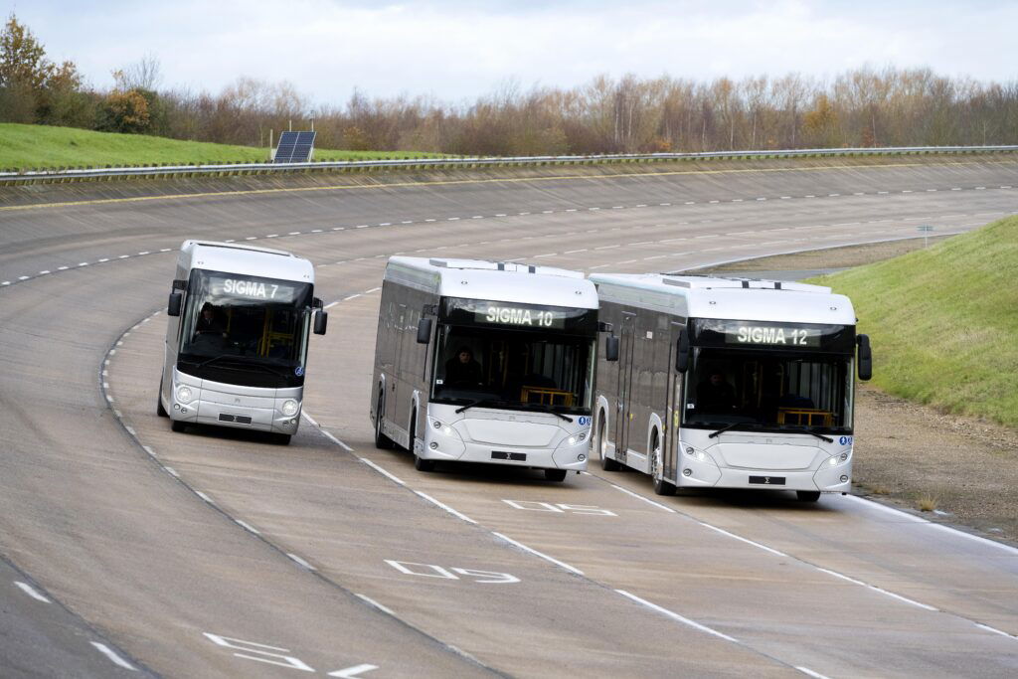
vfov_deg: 7.6
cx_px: 509
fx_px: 5090
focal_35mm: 180
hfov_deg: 11.4
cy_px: 340
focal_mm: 180
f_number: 5.6
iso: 1250
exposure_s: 1/640
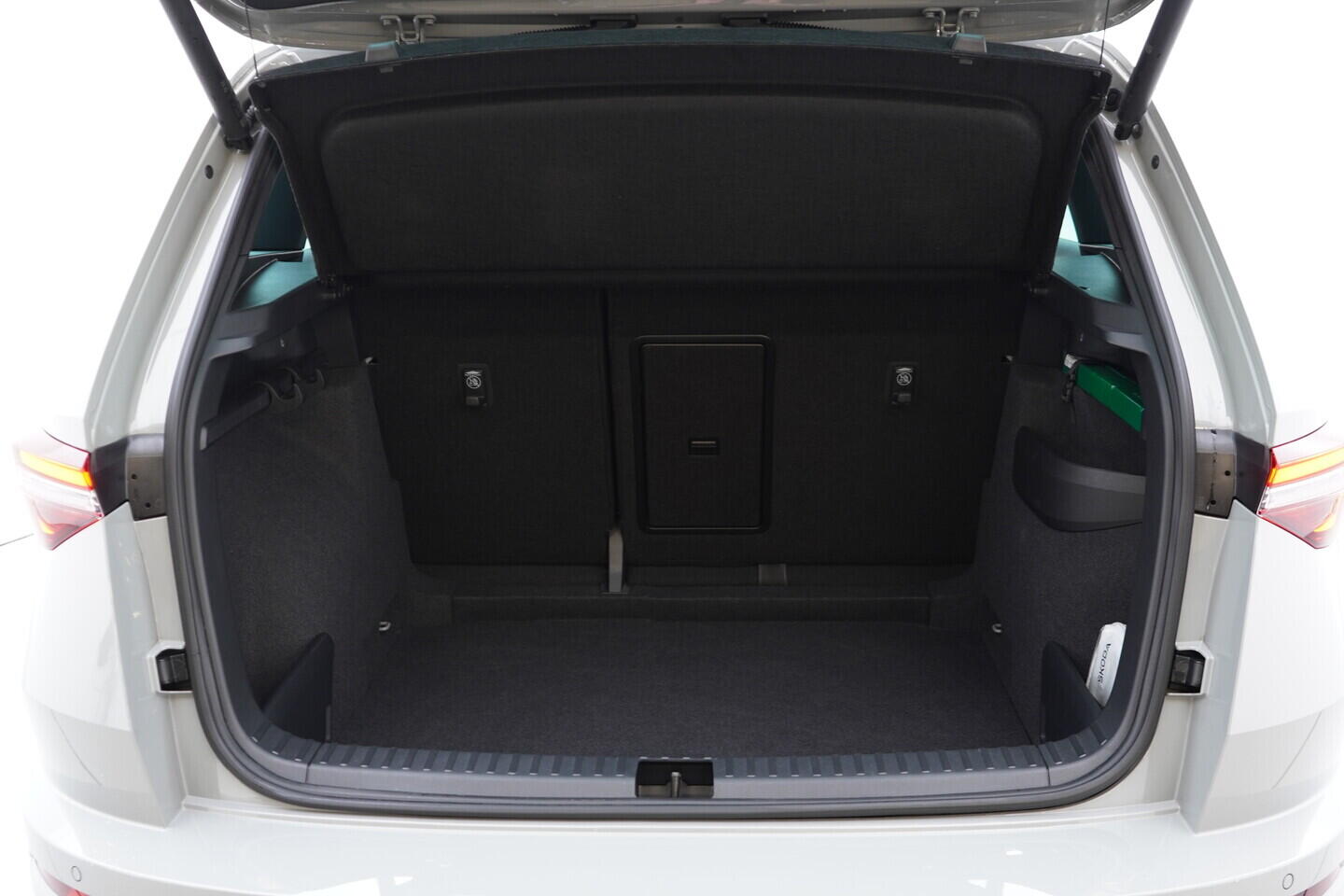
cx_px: 672
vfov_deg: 36.9
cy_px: 448
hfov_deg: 53.1
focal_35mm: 36
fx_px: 1344
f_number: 2.8
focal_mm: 24
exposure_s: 1/40
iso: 320
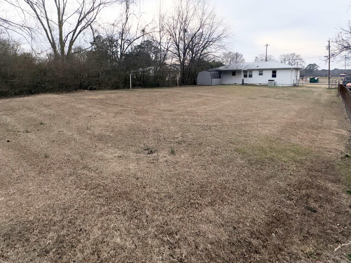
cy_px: 94
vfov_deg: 67.3
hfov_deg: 84.5
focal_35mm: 19
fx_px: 193
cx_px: 160
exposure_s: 1/2342
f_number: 2.2
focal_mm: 2.22
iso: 32
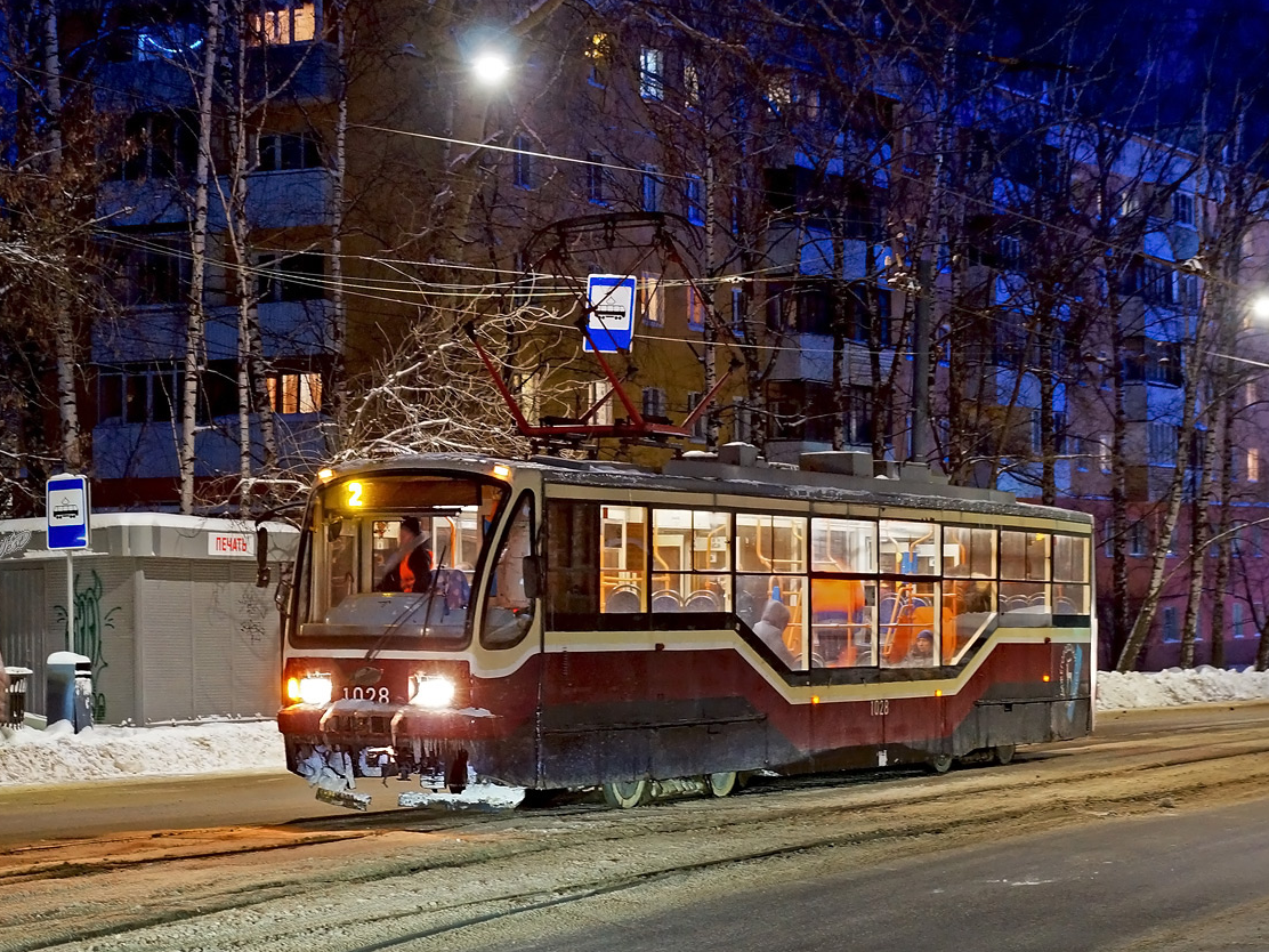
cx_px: 639
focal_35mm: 74
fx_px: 2696
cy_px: 474
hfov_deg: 26.5
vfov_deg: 20.0
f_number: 6.3
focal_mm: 45
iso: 800
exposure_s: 1/3
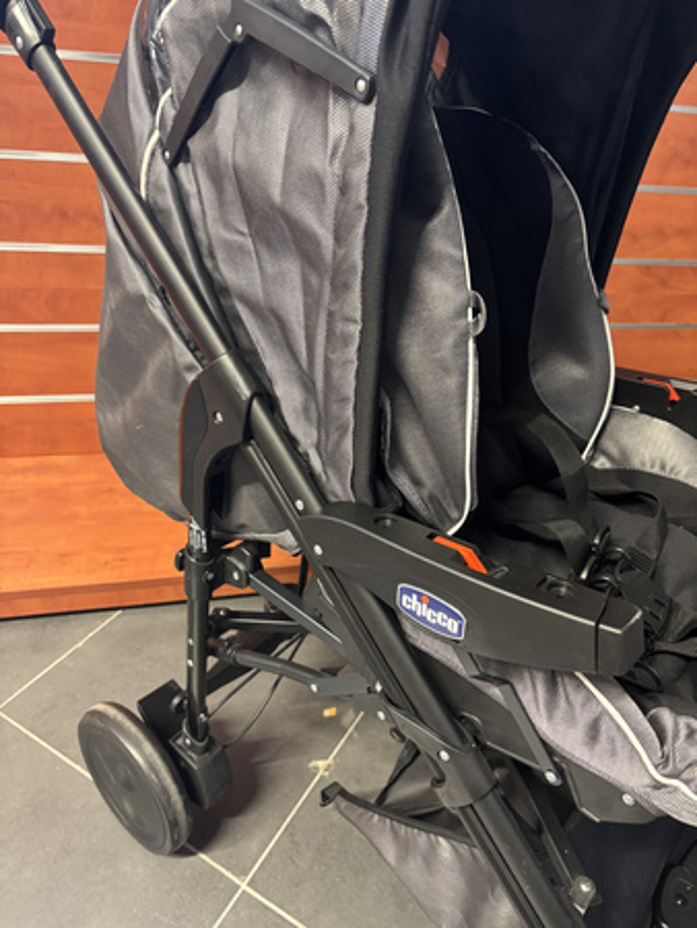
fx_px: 697
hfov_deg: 53.1
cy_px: 464
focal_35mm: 26
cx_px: 348
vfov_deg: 67.3
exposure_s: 1/33
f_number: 1.6
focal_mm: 5.96
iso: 400
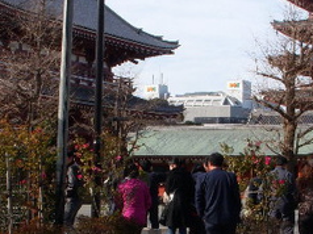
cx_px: 179
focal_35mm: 96
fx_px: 867
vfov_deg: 15.3
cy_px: 176
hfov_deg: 20.4
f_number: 6.6
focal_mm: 6.3
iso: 100
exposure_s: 1/200
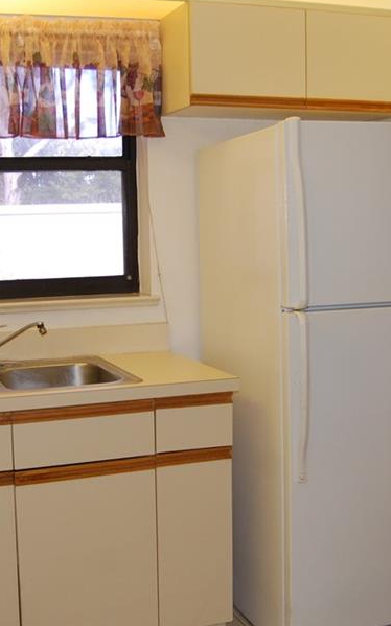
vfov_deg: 42.6
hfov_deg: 27.2
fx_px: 802
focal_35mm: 47
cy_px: 296
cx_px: 116
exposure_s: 1/80
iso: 400
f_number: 3.5
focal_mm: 18
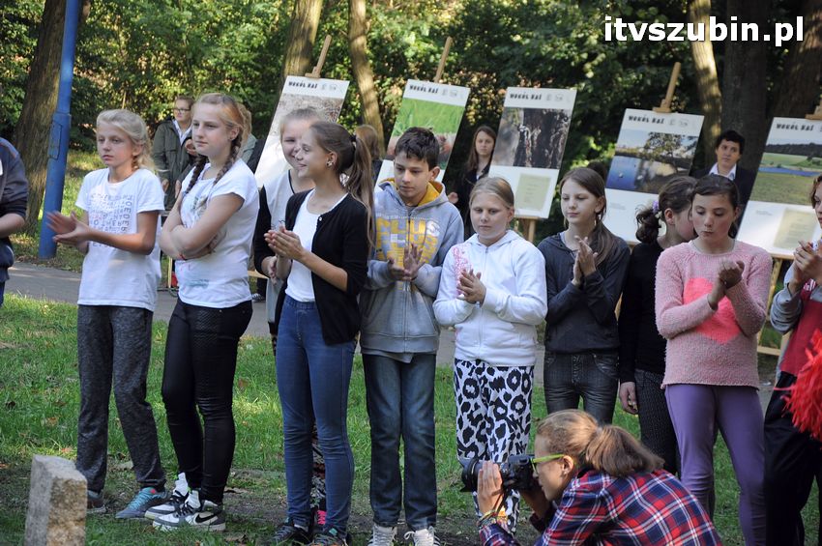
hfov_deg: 16.1
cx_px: 411
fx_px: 2908
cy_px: 273
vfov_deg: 10.7
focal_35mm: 128
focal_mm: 85
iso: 400
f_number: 5.6
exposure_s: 1/100
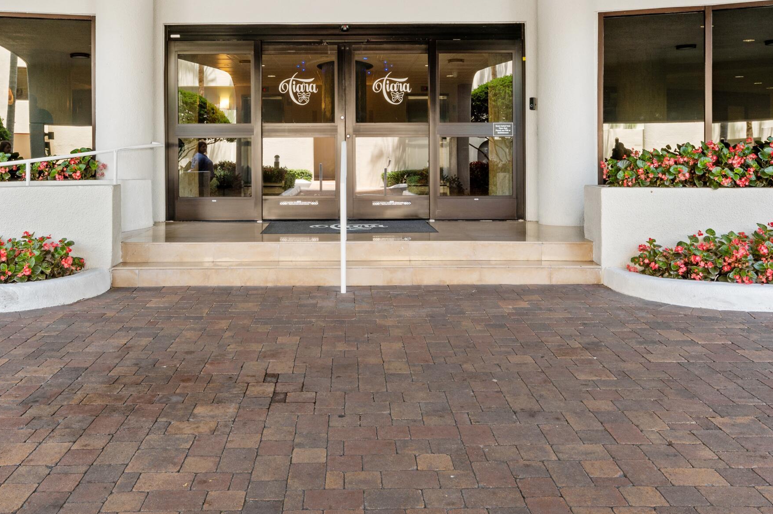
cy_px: 163
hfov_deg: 55.7
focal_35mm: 34
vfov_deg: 38.3
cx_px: 346
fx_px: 729
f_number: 11
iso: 100
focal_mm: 20
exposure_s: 1/4
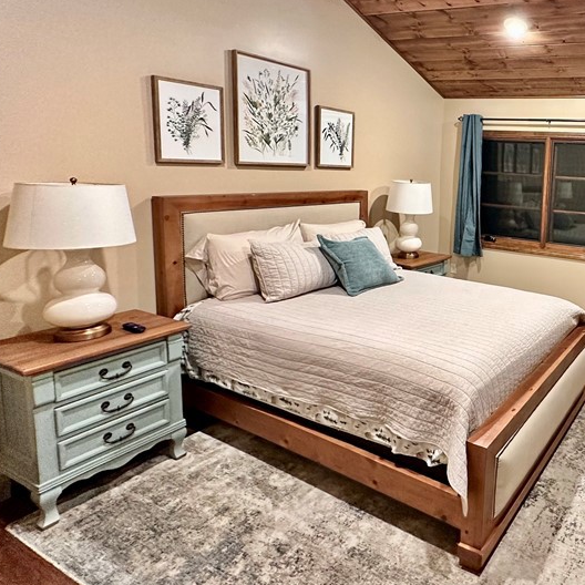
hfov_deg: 55.7
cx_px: 533
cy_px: 224
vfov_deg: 64.2
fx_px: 459
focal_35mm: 24
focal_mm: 2.22
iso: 500
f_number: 2.2
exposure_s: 1/60
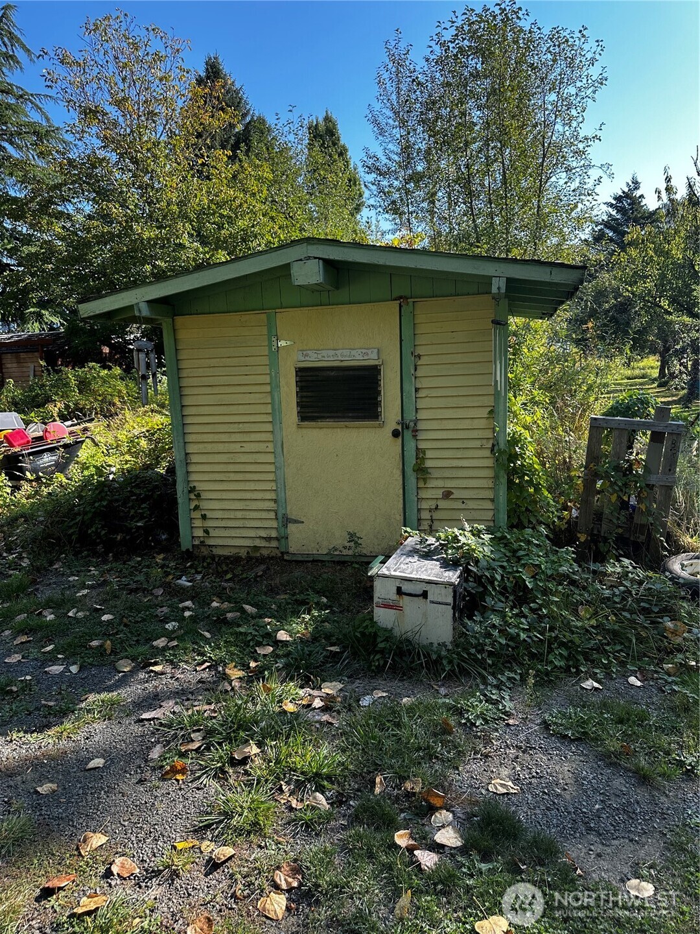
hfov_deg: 56.8
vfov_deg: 71.6
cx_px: 350
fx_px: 647
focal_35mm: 24
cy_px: 467
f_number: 1.78
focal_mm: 6.86
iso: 80
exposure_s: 1/699
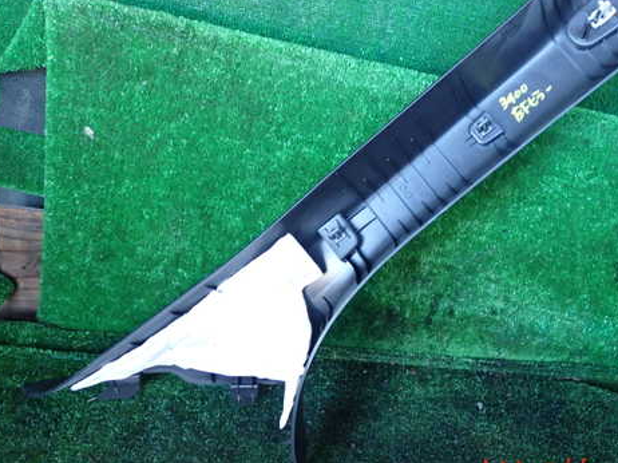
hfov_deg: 47.5
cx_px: 384
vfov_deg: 36.7
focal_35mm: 39
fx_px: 696
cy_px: 189
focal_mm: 5.4
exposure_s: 1/30
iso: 320
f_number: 2.3
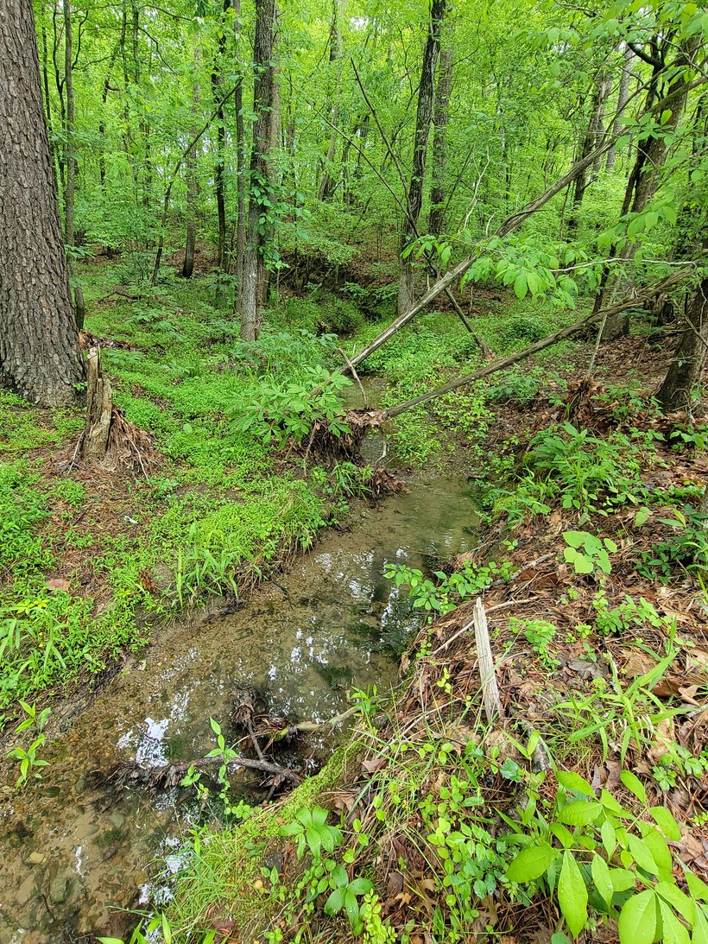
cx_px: 319
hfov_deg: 71.4
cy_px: 455
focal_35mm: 18
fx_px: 491
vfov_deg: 87.7
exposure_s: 1/60
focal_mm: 2.2
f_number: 2.2
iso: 50
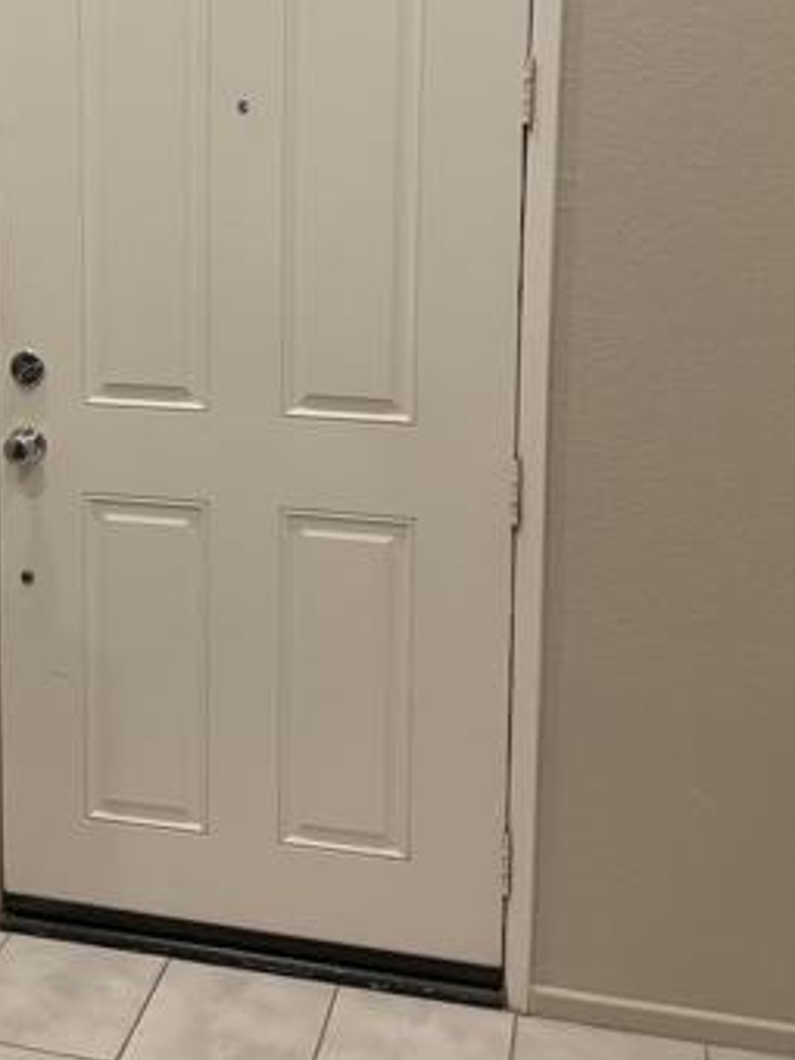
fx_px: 1500
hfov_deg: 29.3
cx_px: 218
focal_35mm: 49
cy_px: 290
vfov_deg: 38.1
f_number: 1.8
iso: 80
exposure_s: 1/60
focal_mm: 4.25
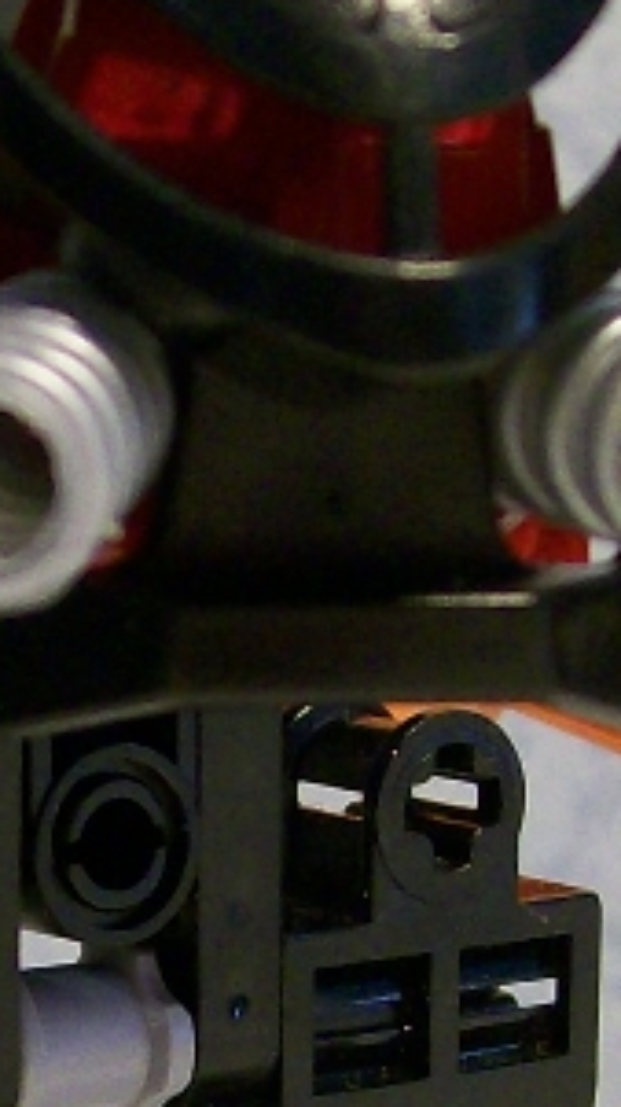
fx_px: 4397
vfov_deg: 14.2
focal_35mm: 150
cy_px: 901
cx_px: 85
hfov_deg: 8.1
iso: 160
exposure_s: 1/26.3
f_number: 2.7
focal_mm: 6
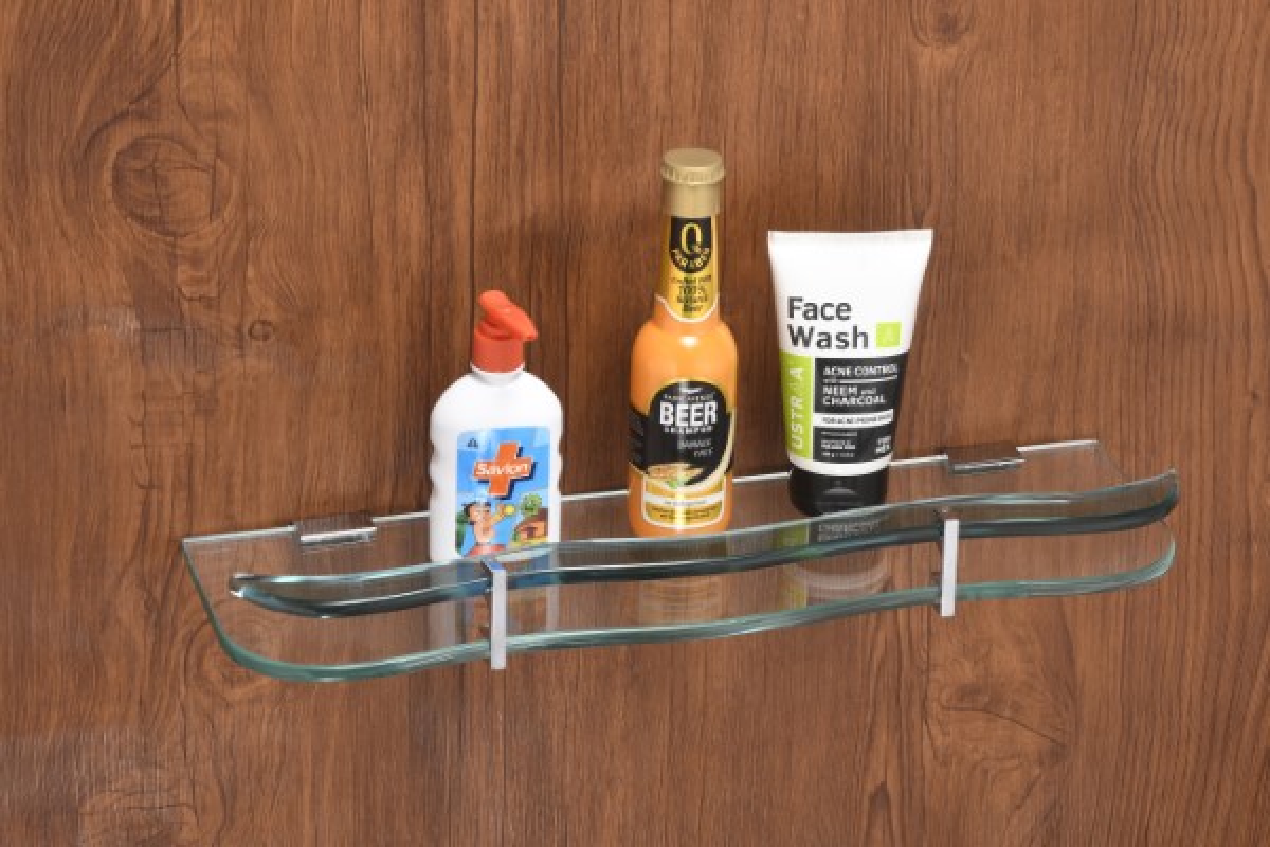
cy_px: 424
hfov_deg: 16.1
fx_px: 4480
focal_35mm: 127
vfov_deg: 10.8
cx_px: 635
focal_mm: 85
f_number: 16
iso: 100
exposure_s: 1/30
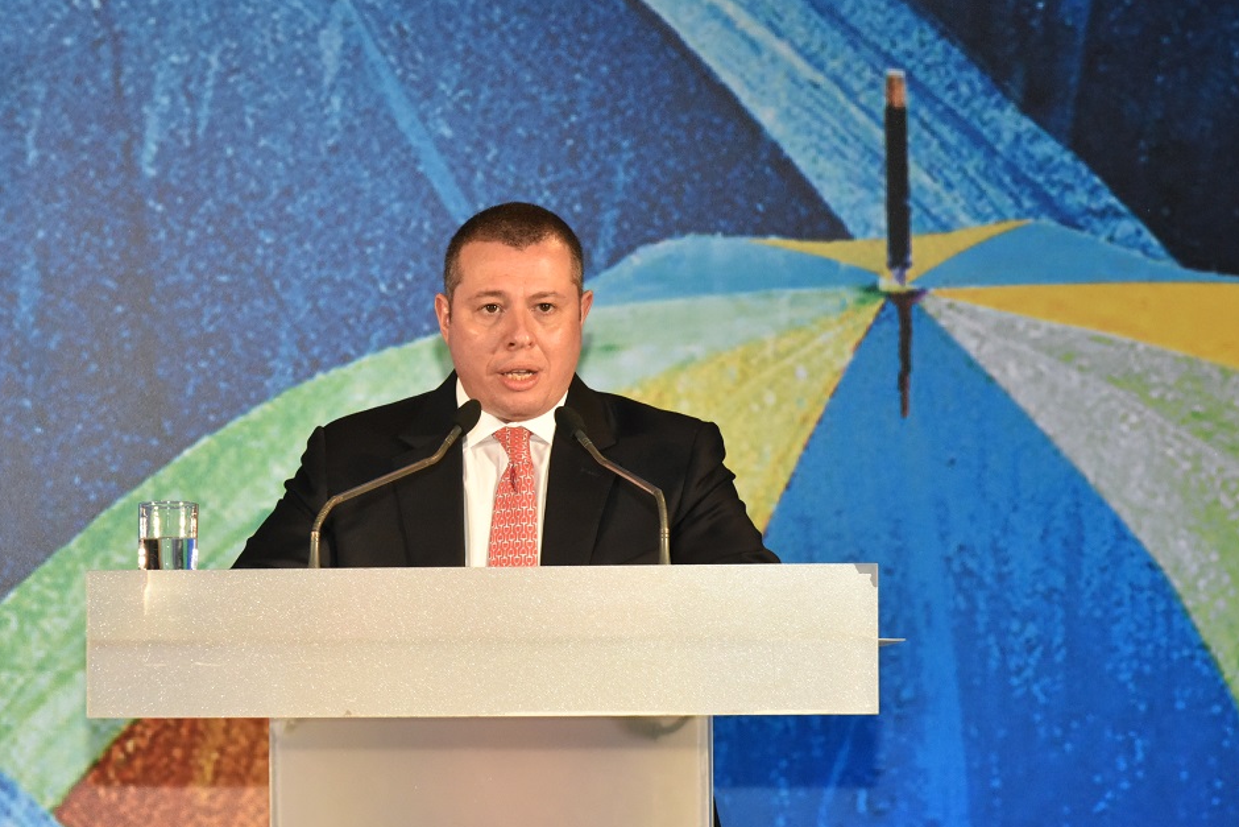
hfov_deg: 15.3
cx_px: 506
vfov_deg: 10.2
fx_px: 4612
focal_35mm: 134
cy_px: 414
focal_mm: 105
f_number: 11
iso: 5000
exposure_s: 1/80
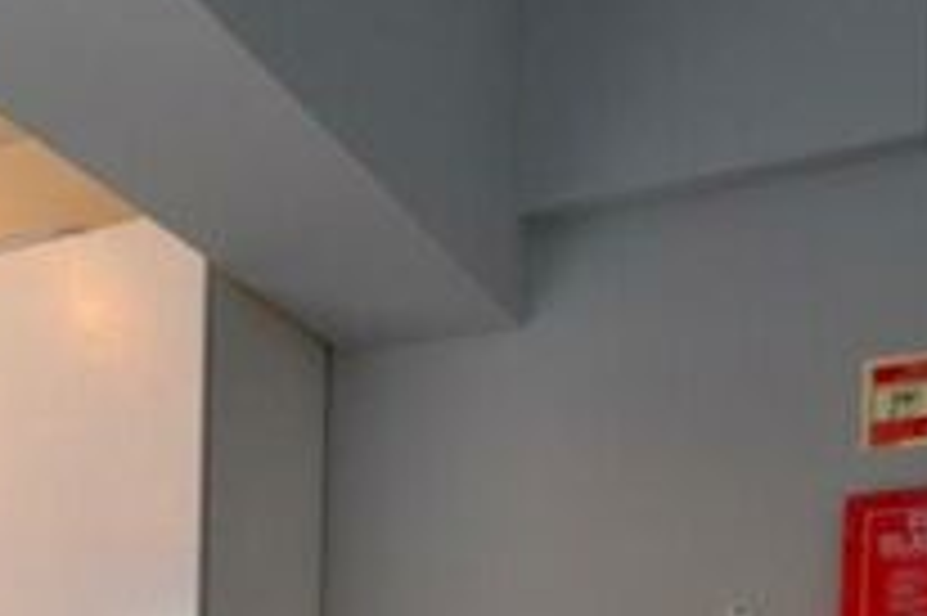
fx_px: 1312
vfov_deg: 22.9
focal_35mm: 51
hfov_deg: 36.3
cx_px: 76
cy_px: 848
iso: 900
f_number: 3.5
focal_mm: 10
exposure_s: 1/60
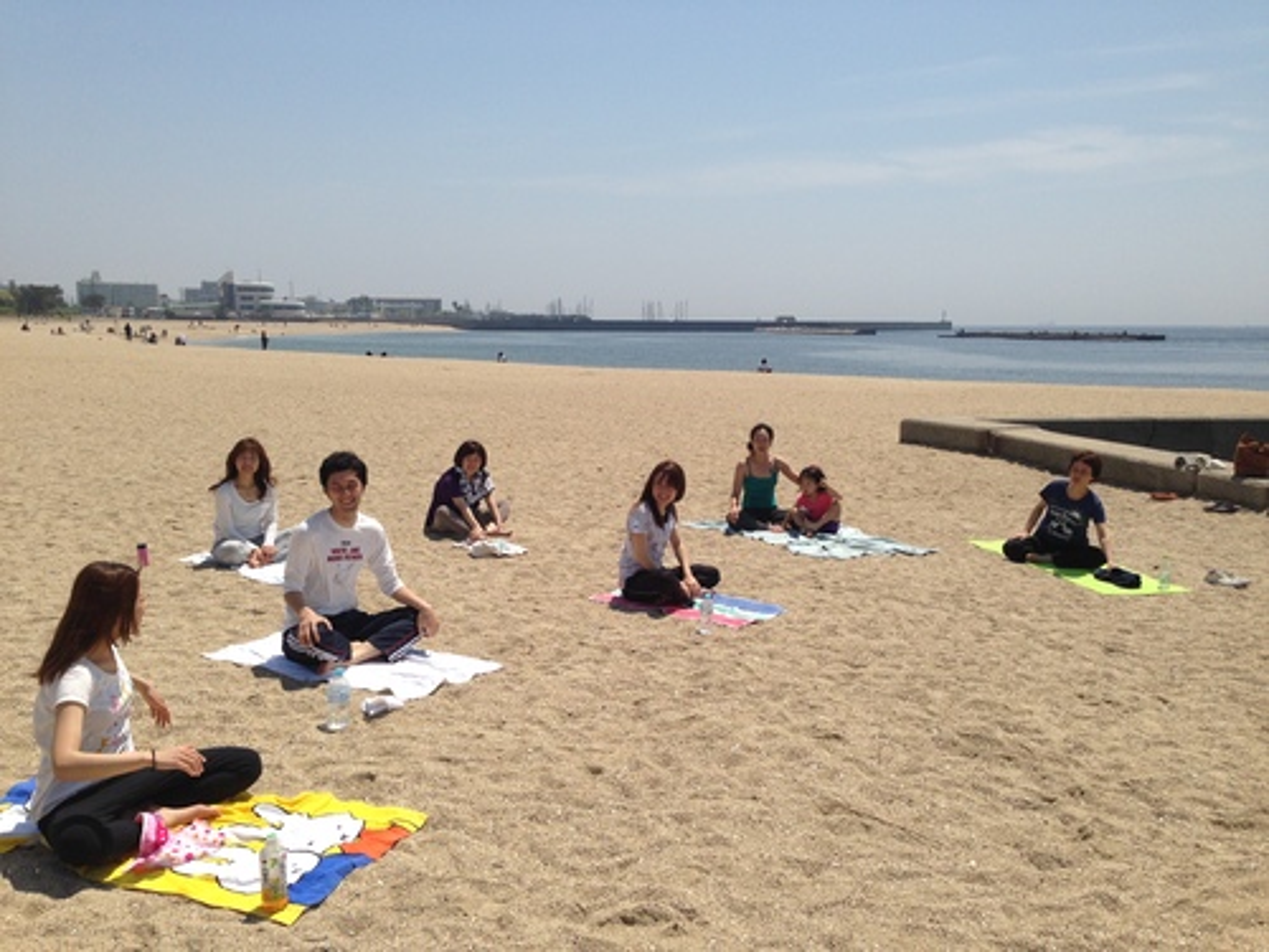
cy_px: 476
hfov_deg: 55.4
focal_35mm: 33
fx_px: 1210
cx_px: 634
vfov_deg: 42.9
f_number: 2.4
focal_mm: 4.13
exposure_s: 1/2857
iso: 50
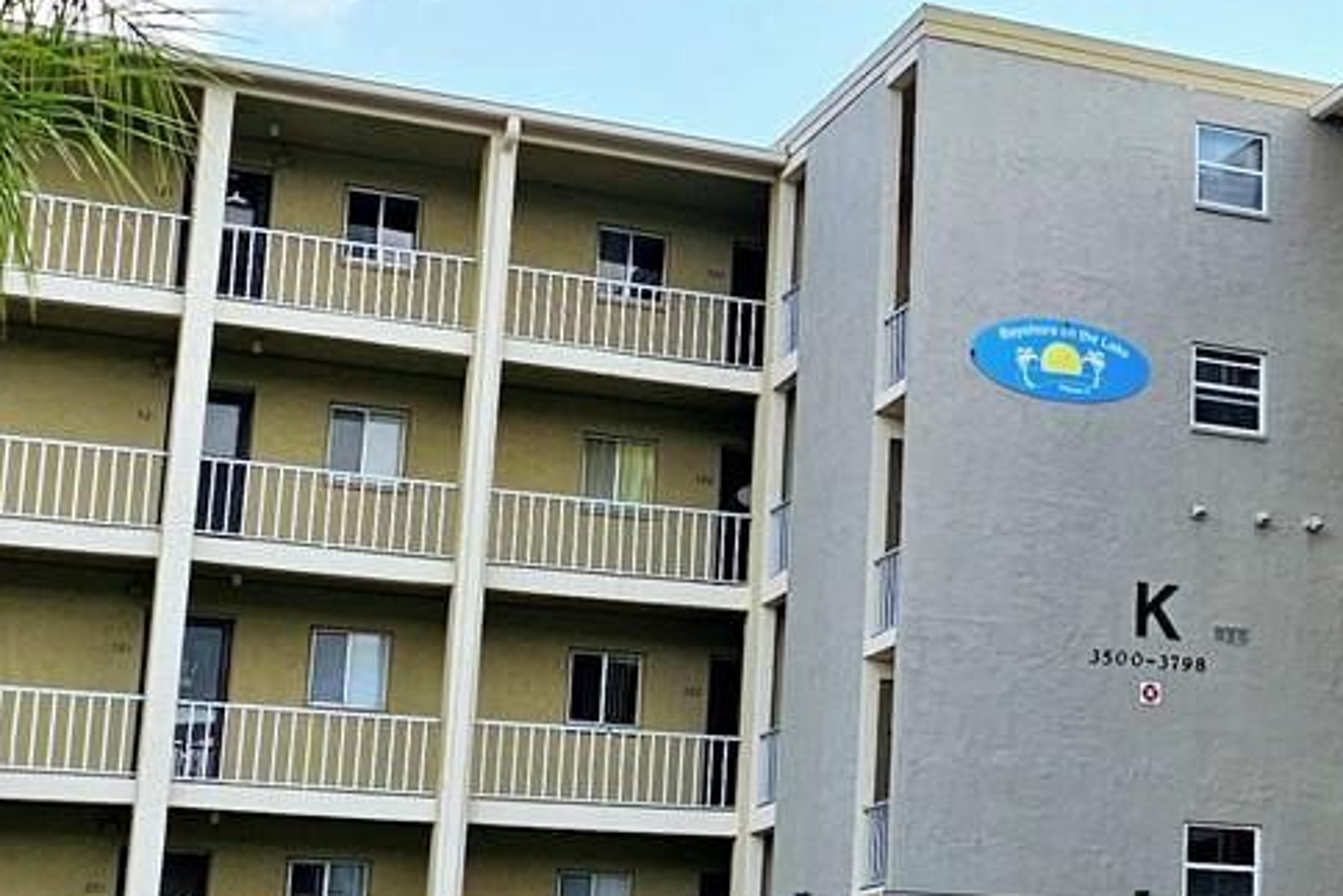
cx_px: 1351
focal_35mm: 79
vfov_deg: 17.3
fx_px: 2948
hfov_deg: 24.5
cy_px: 469
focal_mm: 6.3
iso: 10
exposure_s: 1/476
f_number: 1.7
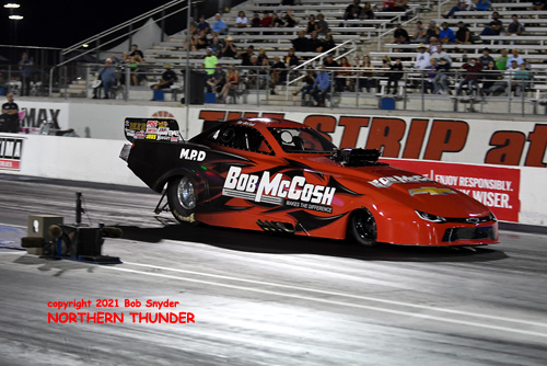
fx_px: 1596
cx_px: 274
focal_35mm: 105
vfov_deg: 13.1
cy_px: 183
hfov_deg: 19.4
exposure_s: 1/640
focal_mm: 70
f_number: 2.8
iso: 2000
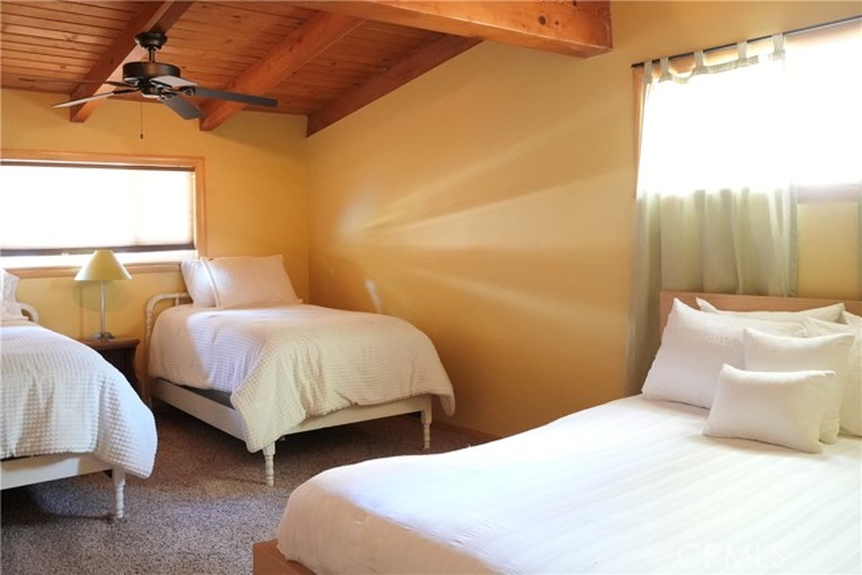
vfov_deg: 46.4
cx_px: 431
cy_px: 288
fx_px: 671
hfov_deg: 65.5
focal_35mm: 28
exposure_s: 1/50
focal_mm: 28
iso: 12800
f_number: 4
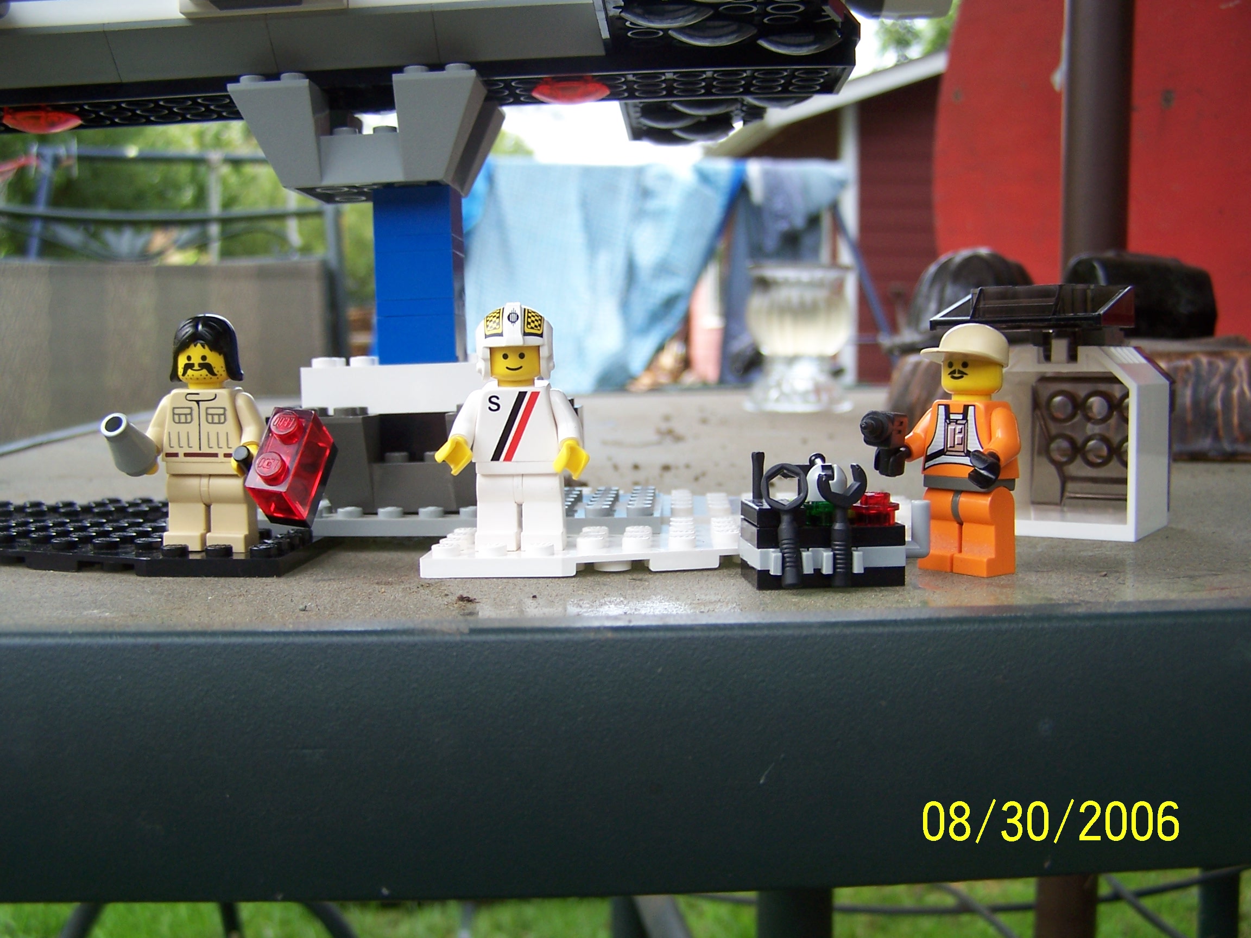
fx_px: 1373
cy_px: 469
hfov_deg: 49.0
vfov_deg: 37.7
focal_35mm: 38
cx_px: 626
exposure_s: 1/250
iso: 80
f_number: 2.8
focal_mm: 6.3
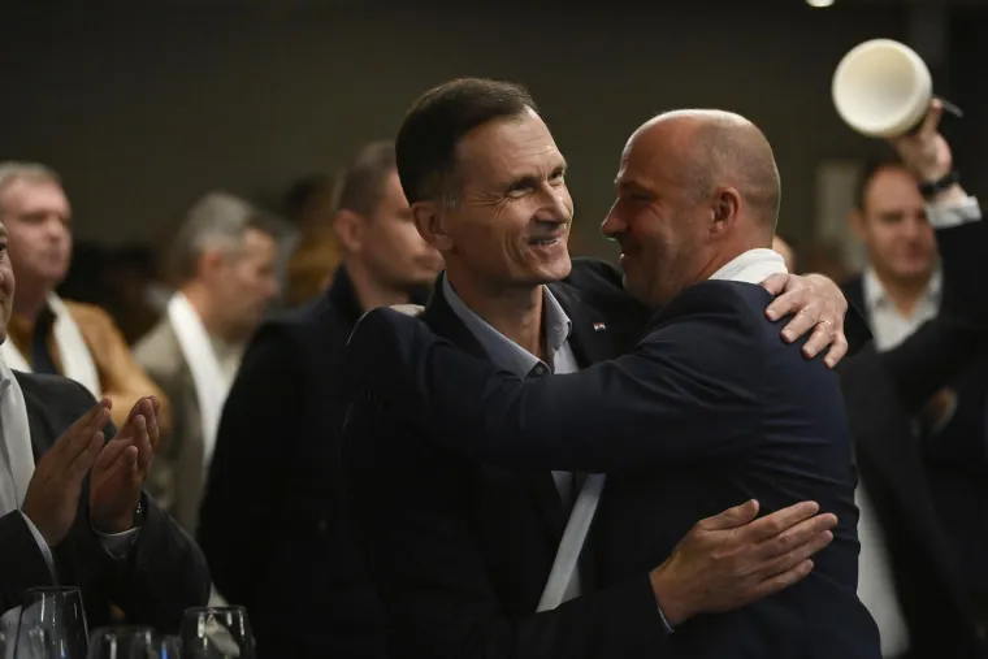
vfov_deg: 12.2
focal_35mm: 112
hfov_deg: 18.3
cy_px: 330
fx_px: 3074
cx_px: 494
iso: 6400
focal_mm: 112
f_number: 2.8
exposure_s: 1/320
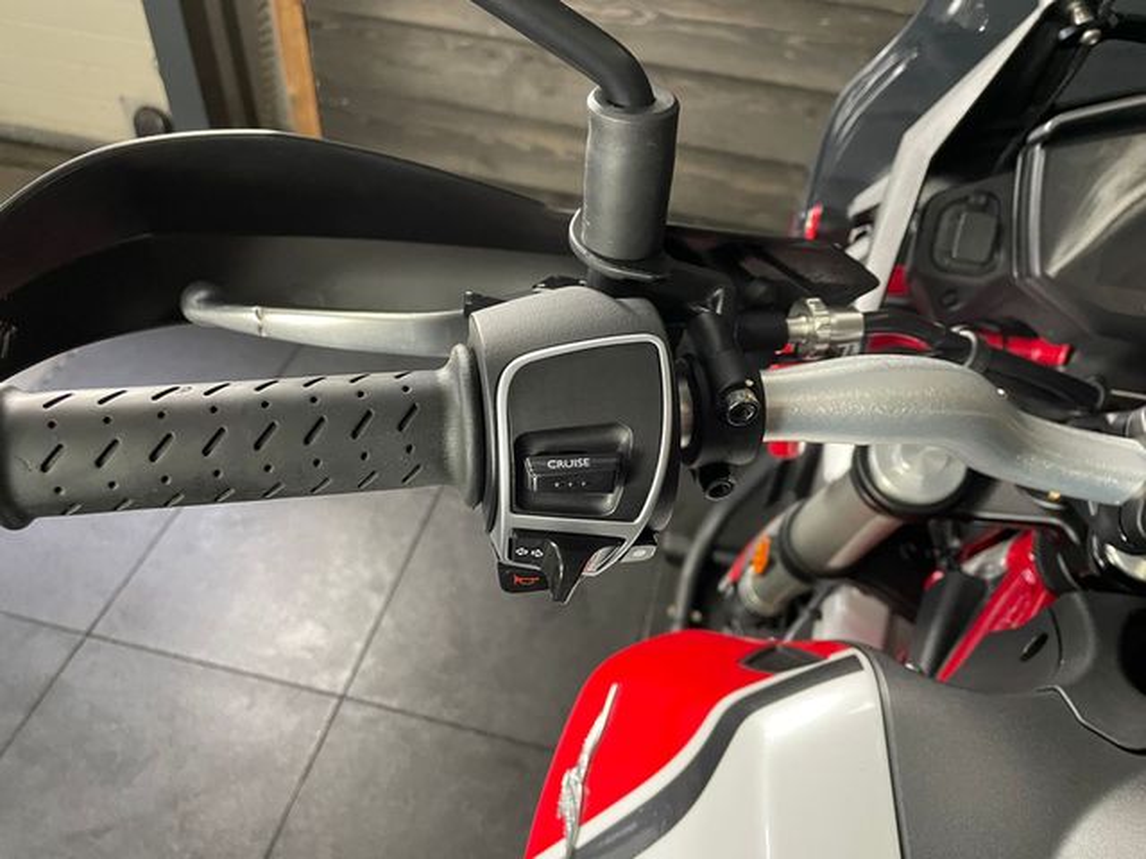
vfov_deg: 53.1
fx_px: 861
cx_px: 573
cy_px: 430
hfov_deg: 67.3
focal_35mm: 26
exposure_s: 1/50
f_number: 1.6
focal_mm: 4.2
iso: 400
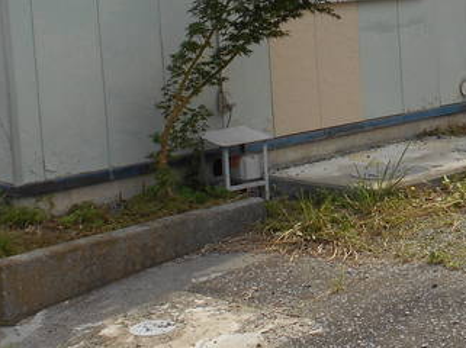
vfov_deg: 20.0
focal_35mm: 73
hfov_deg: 26.7
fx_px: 982
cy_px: 95
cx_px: 199
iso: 80
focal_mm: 4.6
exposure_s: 1/640
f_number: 3.2
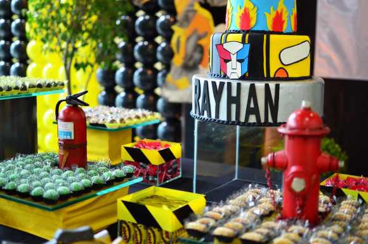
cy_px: 122
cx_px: 184
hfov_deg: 37.9
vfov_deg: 25.6
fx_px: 535
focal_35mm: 52
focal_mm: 35
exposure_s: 1/250
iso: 800
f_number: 1.8
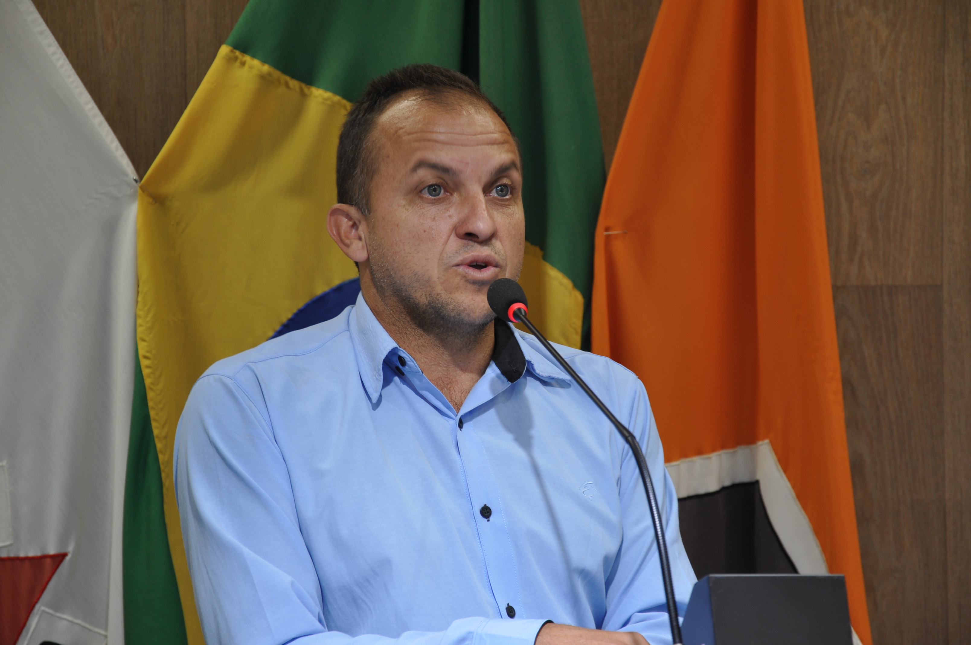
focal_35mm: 120
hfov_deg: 17.1
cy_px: 322
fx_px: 3233
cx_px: 486
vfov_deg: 11.4
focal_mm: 80
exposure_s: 1/13
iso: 200
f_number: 5.3
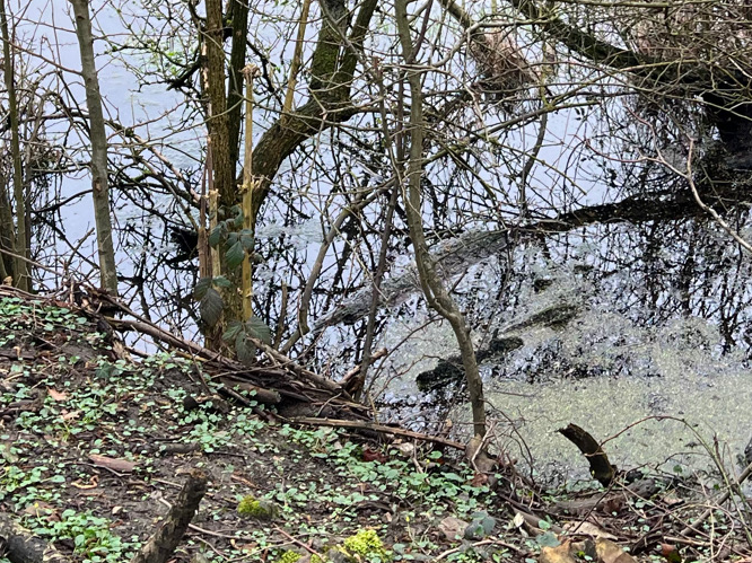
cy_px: -19
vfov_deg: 17.9
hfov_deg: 24.4
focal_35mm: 80
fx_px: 1737
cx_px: 368
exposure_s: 1/169
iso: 40
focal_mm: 5.7
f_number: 1.5
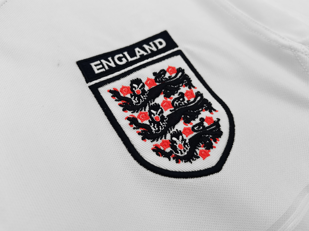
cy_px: 116
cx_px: 154
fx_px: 232
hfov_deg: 67.3
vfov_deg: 53.1
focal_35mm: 26
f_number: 1.8
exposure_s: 1/40
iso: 320
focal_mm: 5.58
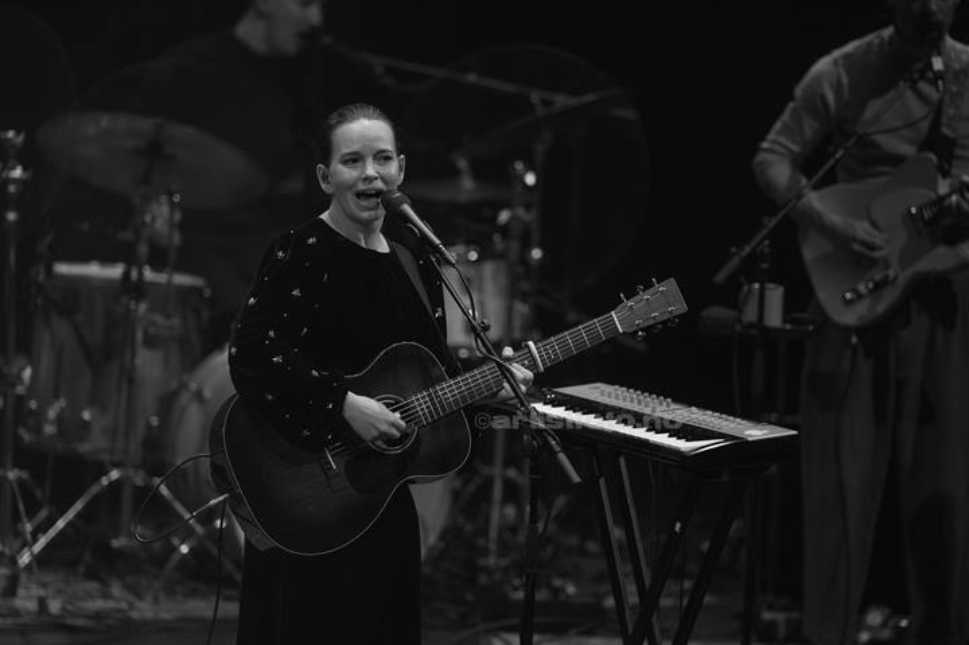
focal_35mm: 300
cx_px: 484
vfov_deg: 4.6
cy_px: 322
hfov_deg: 6.9
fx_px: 8069
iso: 6400
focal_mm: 300
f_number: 2.8
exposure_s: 1/320
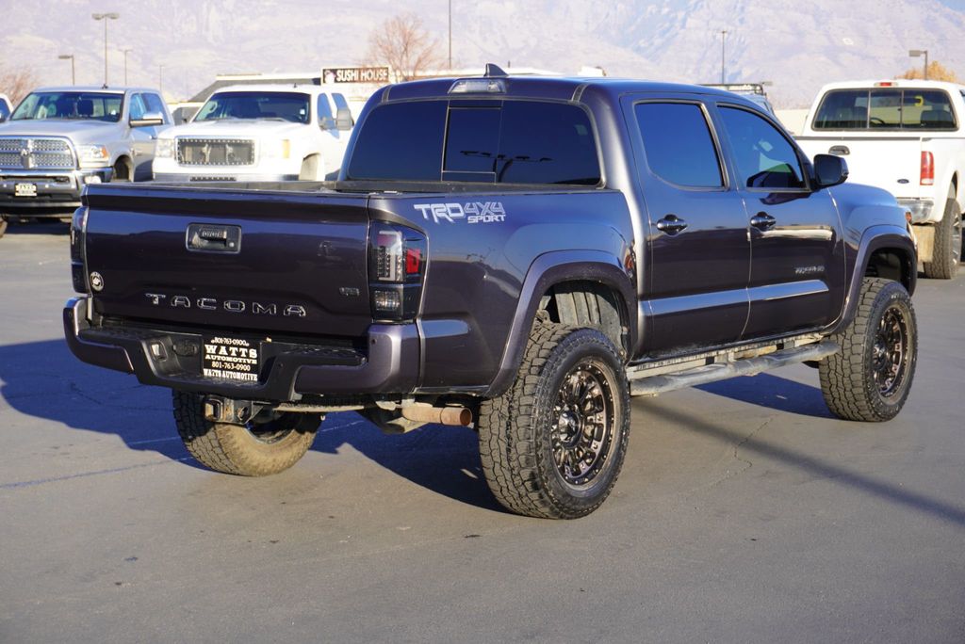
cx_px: 482
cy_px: 322
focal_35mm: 68
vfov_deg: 20.2
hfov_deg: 29.8
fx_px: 1810
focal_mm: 45
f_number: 5.6
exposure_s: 1/160
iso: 100
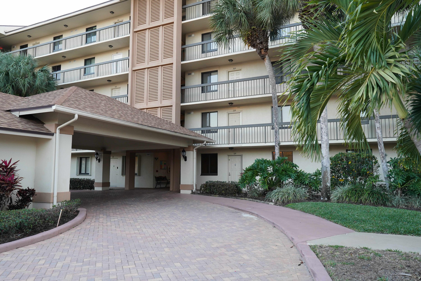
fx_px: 316
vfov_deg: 47.9
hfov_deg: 67.4
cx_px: 210
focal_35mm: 27
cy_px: 140
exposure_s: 1/160
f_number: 4
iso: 500
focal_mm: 27
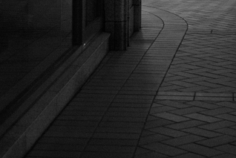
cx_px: 270
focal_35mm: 132
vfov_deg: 10.1
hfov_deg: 15.1
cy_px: -60
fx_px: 865
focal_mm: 24.2
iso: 800
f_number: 2.8
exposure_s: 1/60
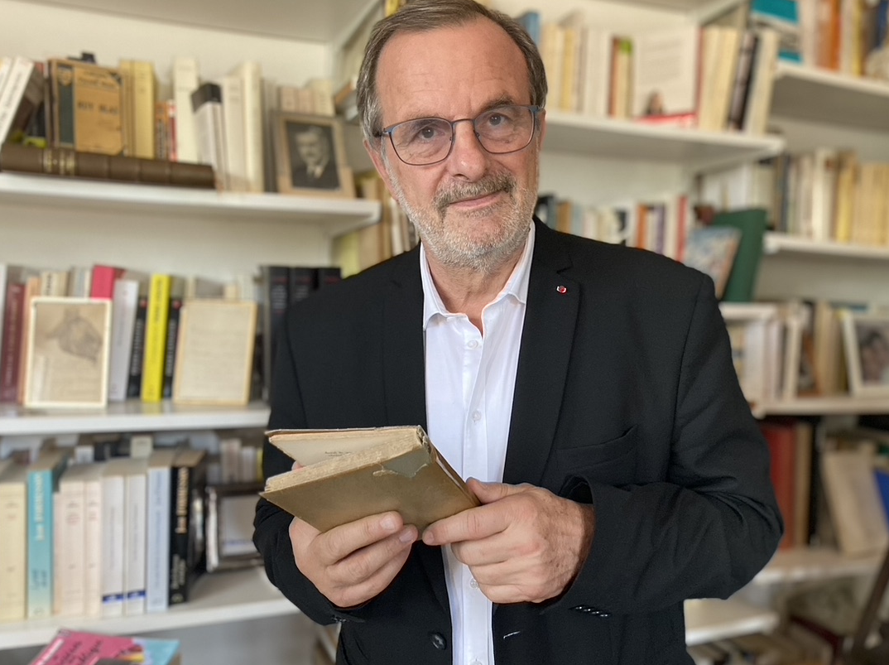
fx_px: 795
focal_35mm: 31
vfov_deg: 45.3
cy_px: 357
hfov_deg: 58.3
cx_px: 482
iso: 500
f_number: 1.8
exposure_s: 1/47
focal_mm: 4.25
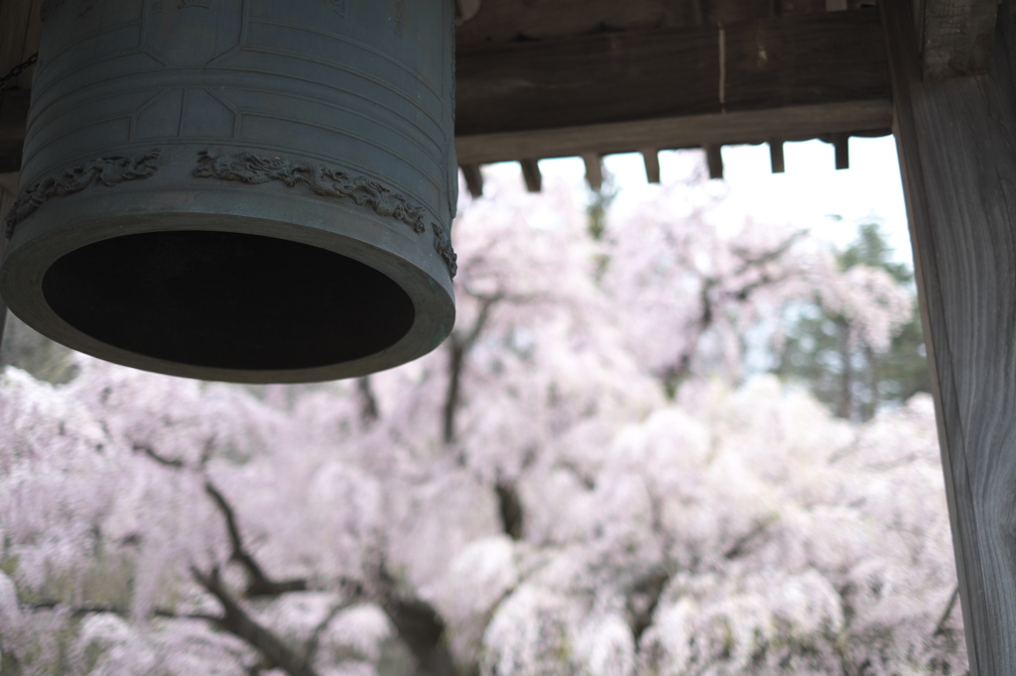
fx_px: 1495
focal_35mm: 53
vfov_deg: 25.5
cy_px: 338
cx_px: 508
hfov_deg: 37.5
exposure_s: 1/3000
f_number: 1.4
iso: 200
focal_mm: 35
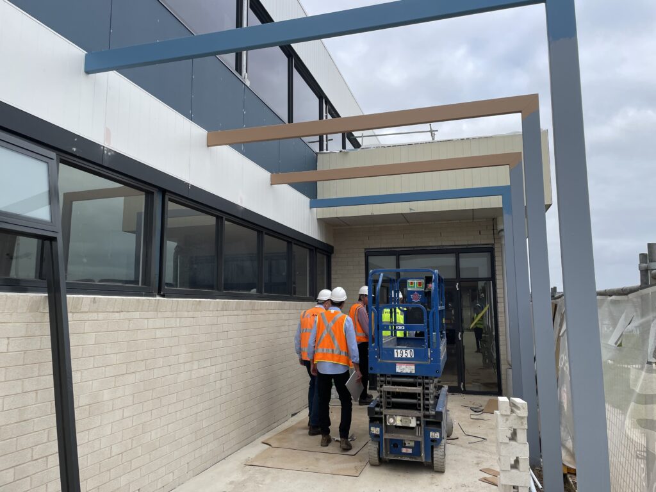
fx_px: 493
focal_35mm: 26
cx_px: 328
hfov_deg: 67.3
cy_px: 246
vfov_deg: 53.1
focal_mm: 4.2
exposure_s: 1/1511
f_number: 1.6
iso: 32
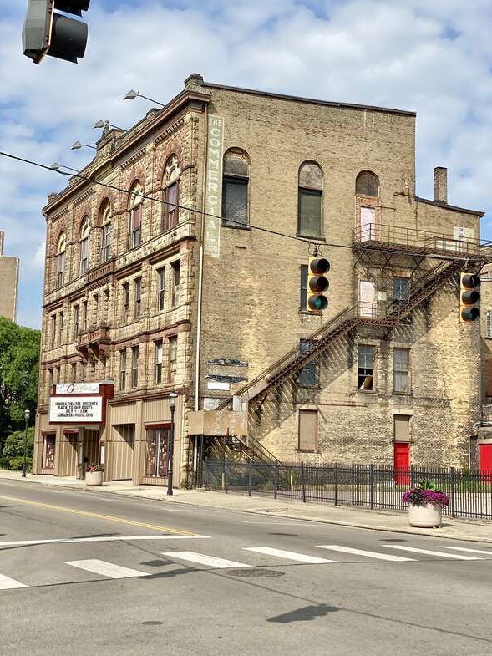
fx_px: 1004
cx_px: 249
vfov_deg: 36.2
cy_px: 333
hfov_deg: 27.5
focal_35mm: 53
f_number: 2
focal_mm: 6
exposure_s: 1/2083
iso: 20
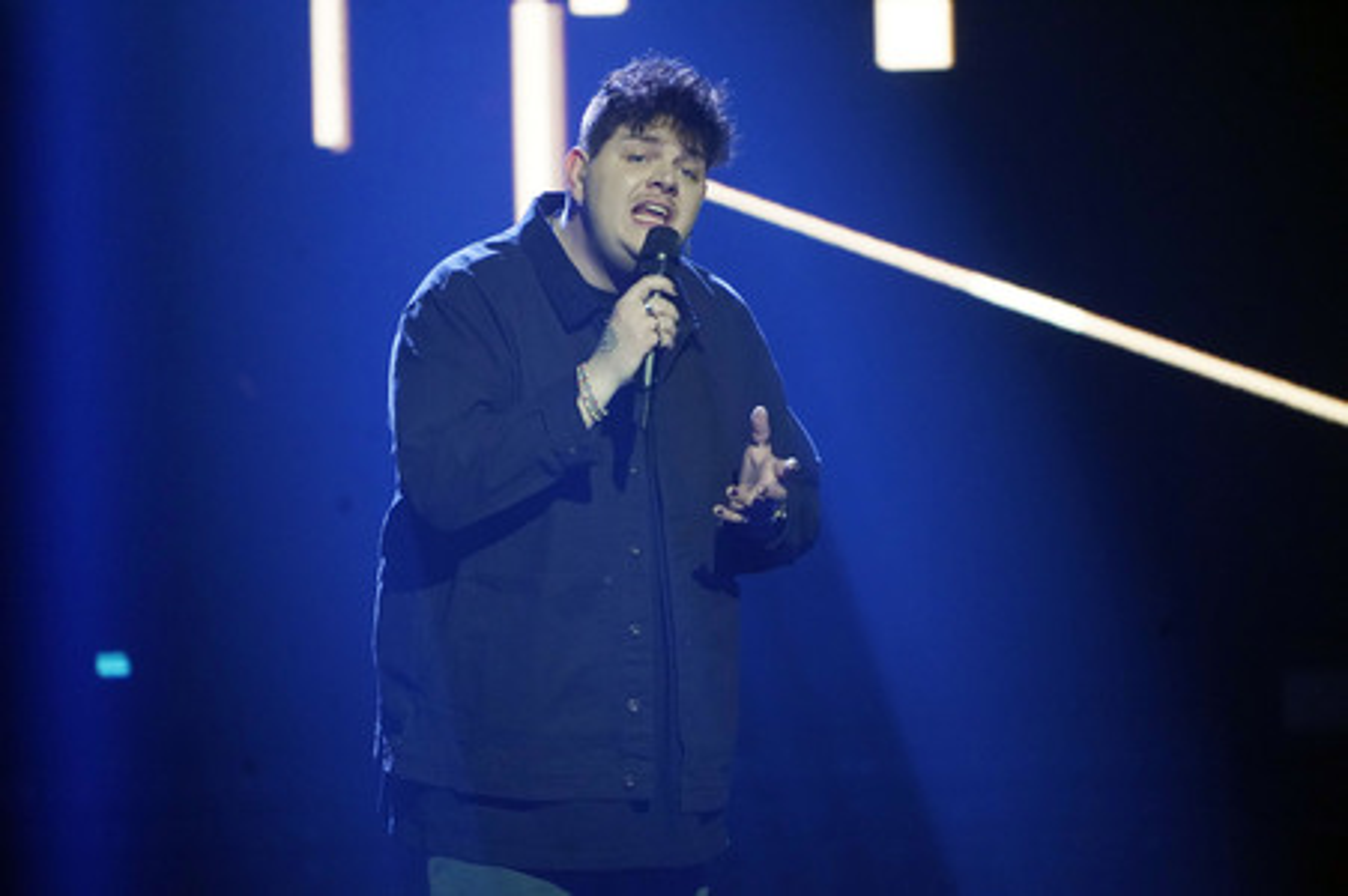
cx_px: 674
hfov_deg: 3.9
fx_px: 19793
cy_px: 448
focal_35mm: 529
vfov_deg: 2.6
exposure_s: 1/80
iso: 6400
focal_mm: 529
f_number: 6.3
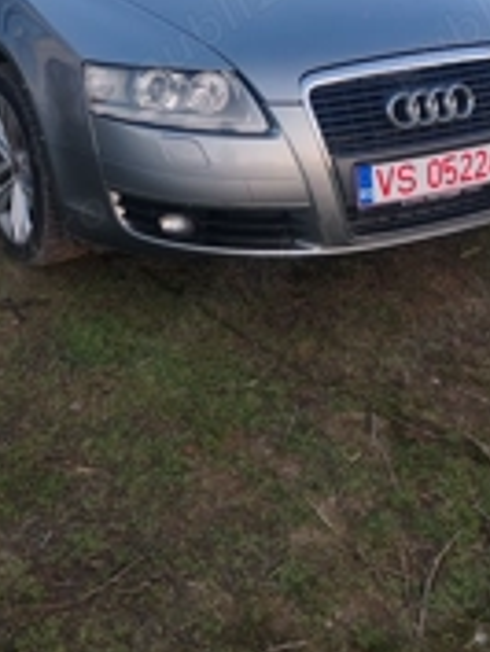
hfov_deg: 23.8
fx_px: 1150
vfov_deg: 30.3
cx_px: 118
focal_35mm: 61
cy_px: 63
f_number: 1.9
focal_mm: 6.12
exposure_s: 1/100
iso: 50
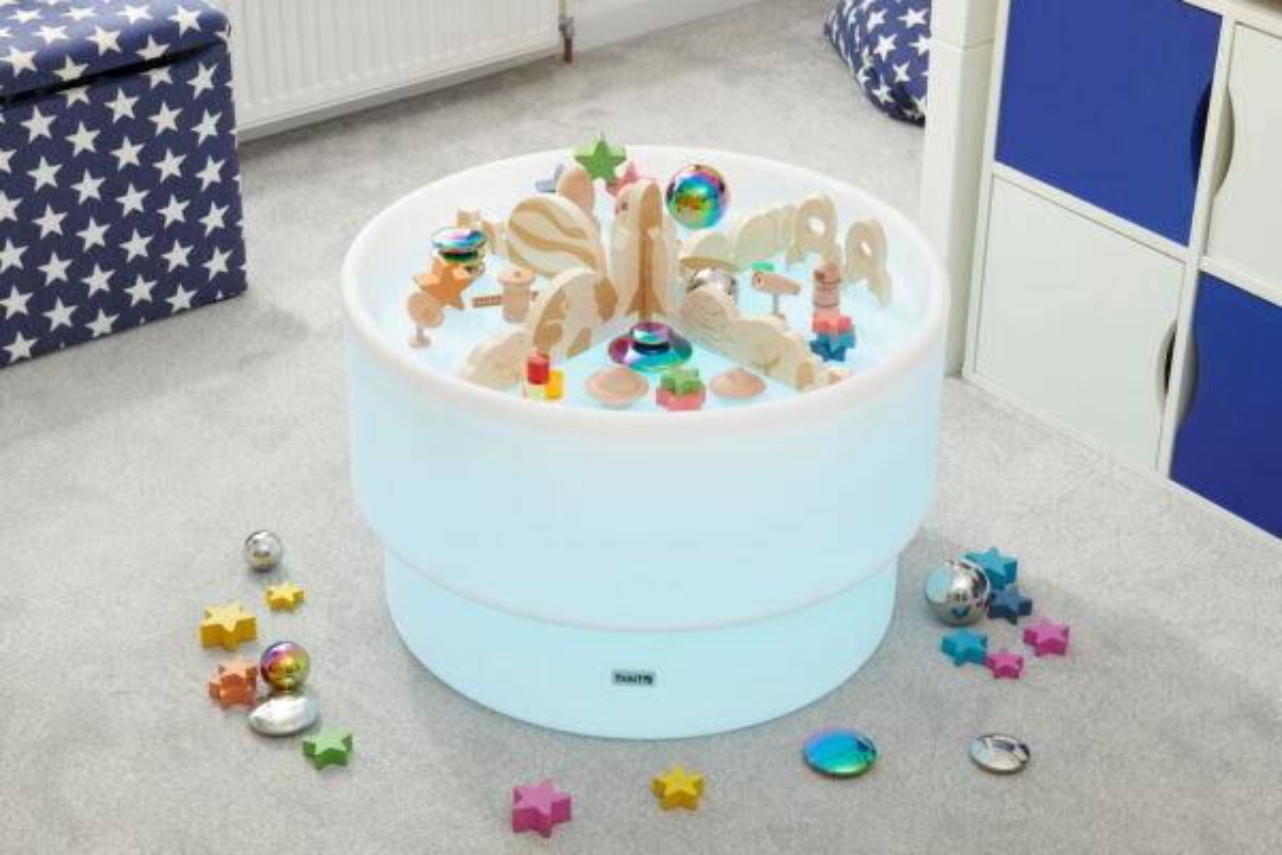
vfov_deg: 19.5
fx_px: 2493
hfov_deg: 28.8
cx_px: 641
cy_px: 428
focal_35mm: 70
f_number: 8
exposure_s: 1/2
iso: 64
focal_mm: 70
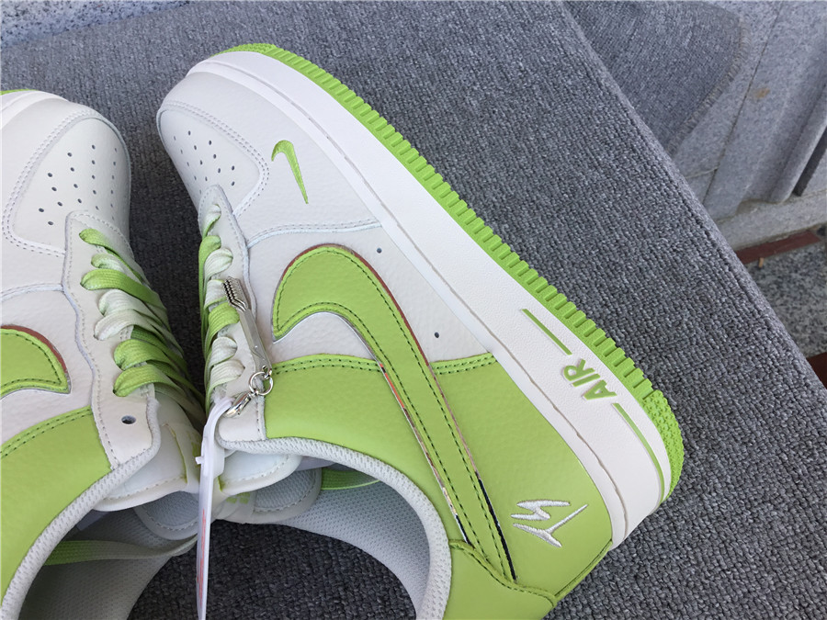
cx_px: 414
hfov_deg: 58.4
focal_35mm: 31
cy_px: 310
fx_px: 741
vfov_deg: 45.4
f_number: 2.4
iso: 25
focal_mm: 3.3
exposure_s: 1/213
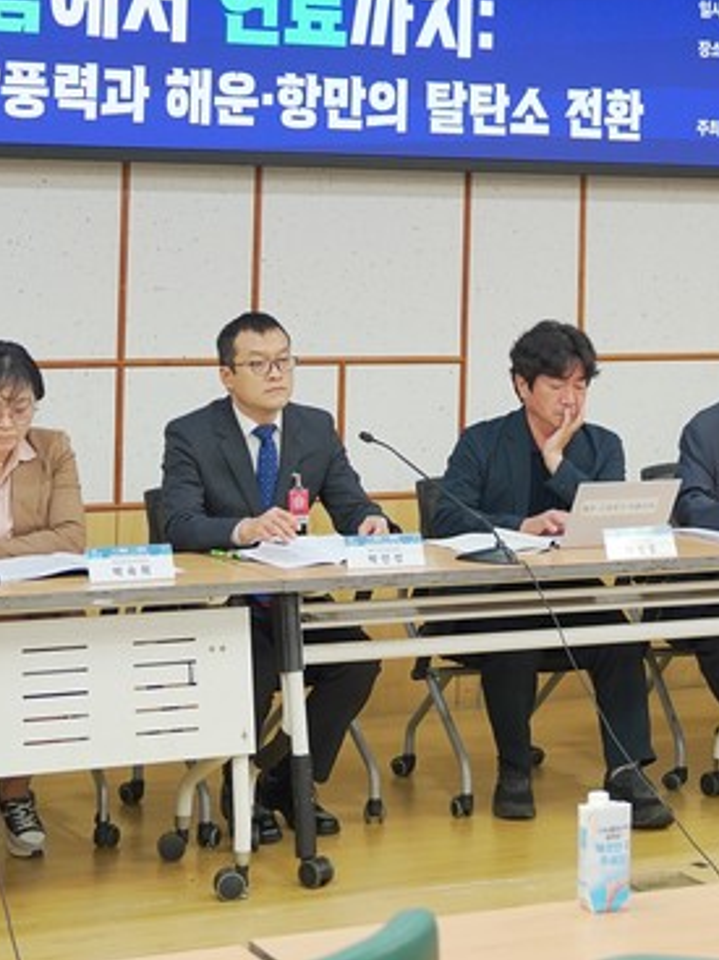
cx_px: 617
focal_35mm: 93
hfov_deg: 15.7
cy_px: 126
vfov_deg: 20.7
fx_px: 2577
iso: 1000
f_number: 2.8
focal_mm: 37
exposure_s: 1/320
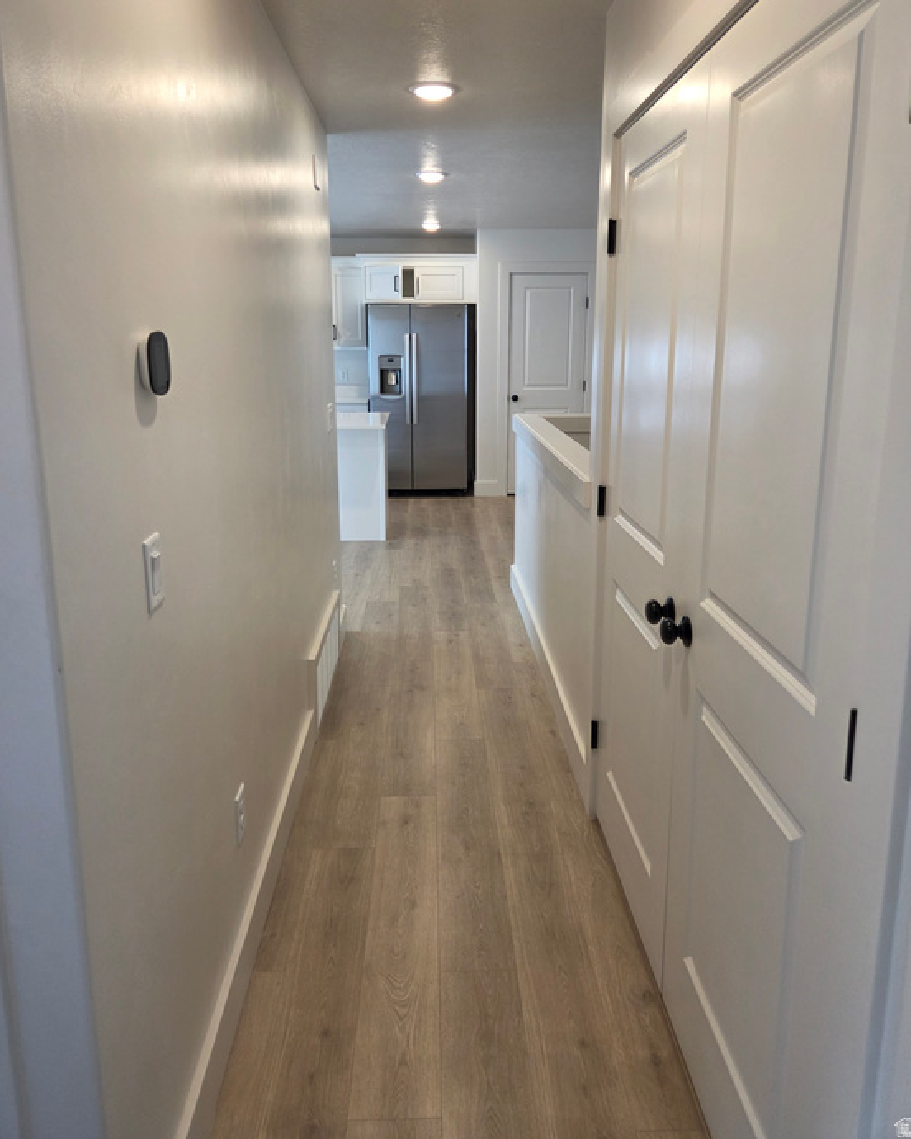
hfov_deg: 56.8
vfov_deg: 67.9
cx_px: 446
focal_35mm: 25
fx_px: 843
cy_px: 508
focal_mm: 5.4
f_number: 1.8
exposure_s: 1/120
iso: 125
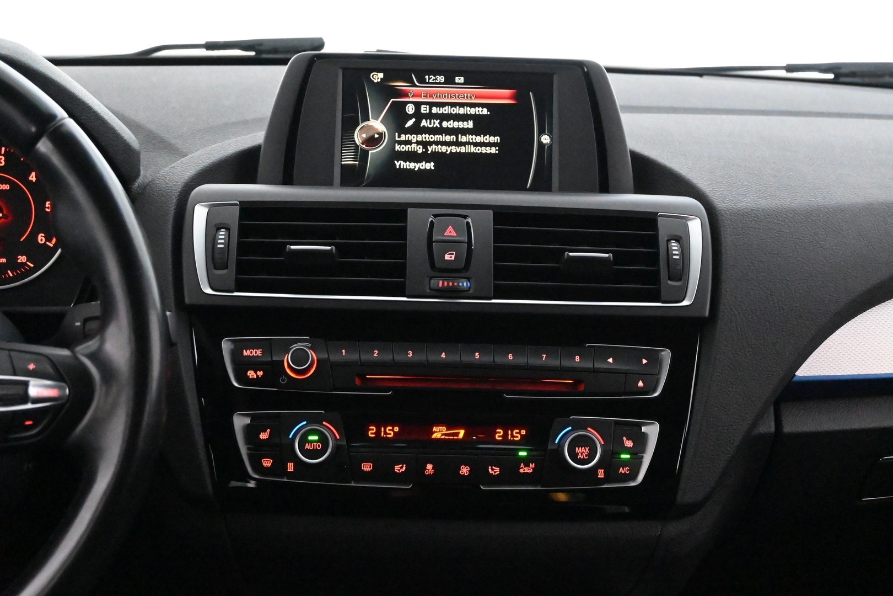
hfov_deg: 36.9
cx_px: 446
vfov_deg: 25.1
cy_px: 298
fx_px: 1339
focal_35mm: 54
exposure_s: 1/60
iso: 18000
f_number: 5.3
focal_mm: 36
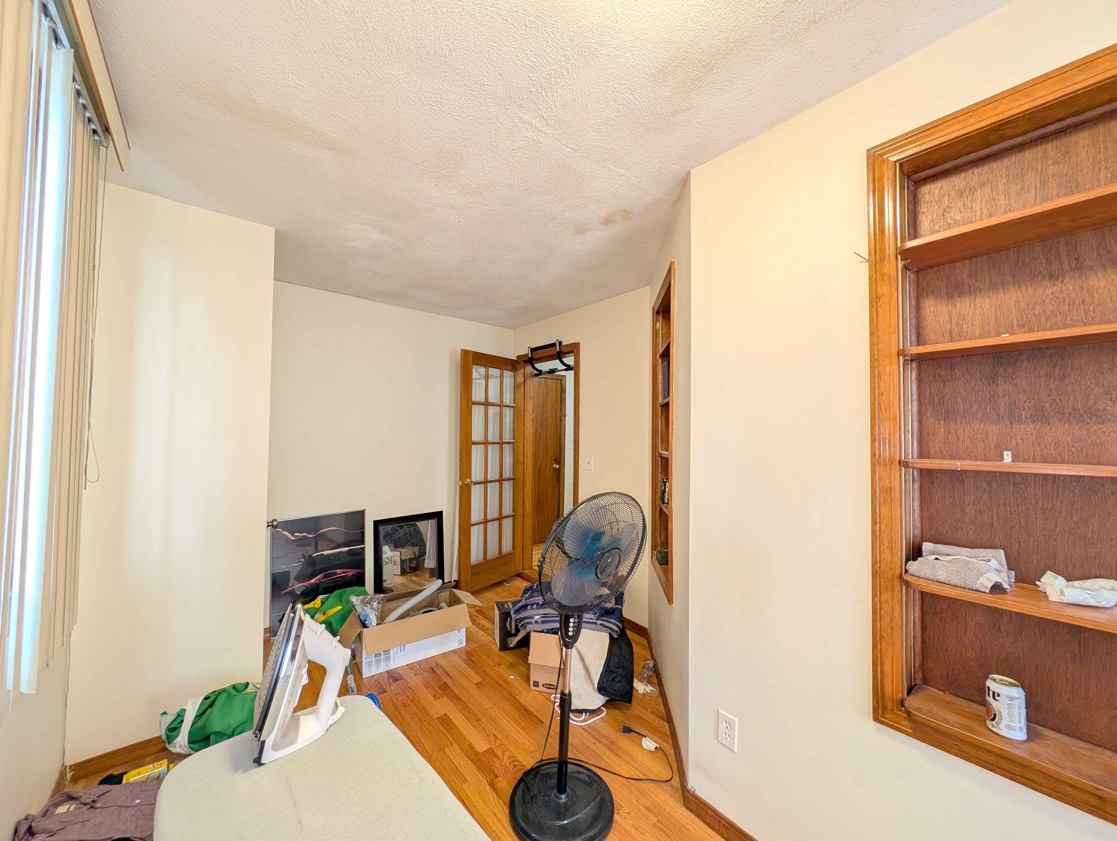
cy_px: 420
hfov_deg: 110.5
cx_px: 558
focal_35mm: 12
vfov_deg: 94.6
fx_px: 388
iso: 102
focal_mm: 2.23
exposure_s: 1/40
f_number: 1.95
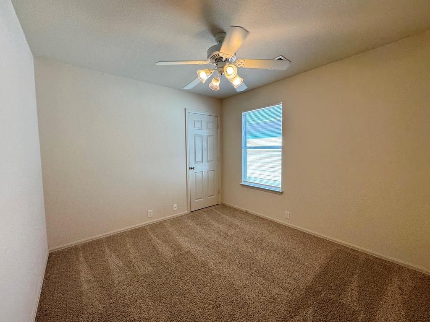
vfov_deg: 85.7
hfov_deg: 102.1
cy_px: 161
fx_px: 174
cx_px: 215
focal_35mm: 14
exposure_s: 1/120
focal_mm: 2.22
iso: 80
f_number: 2.2
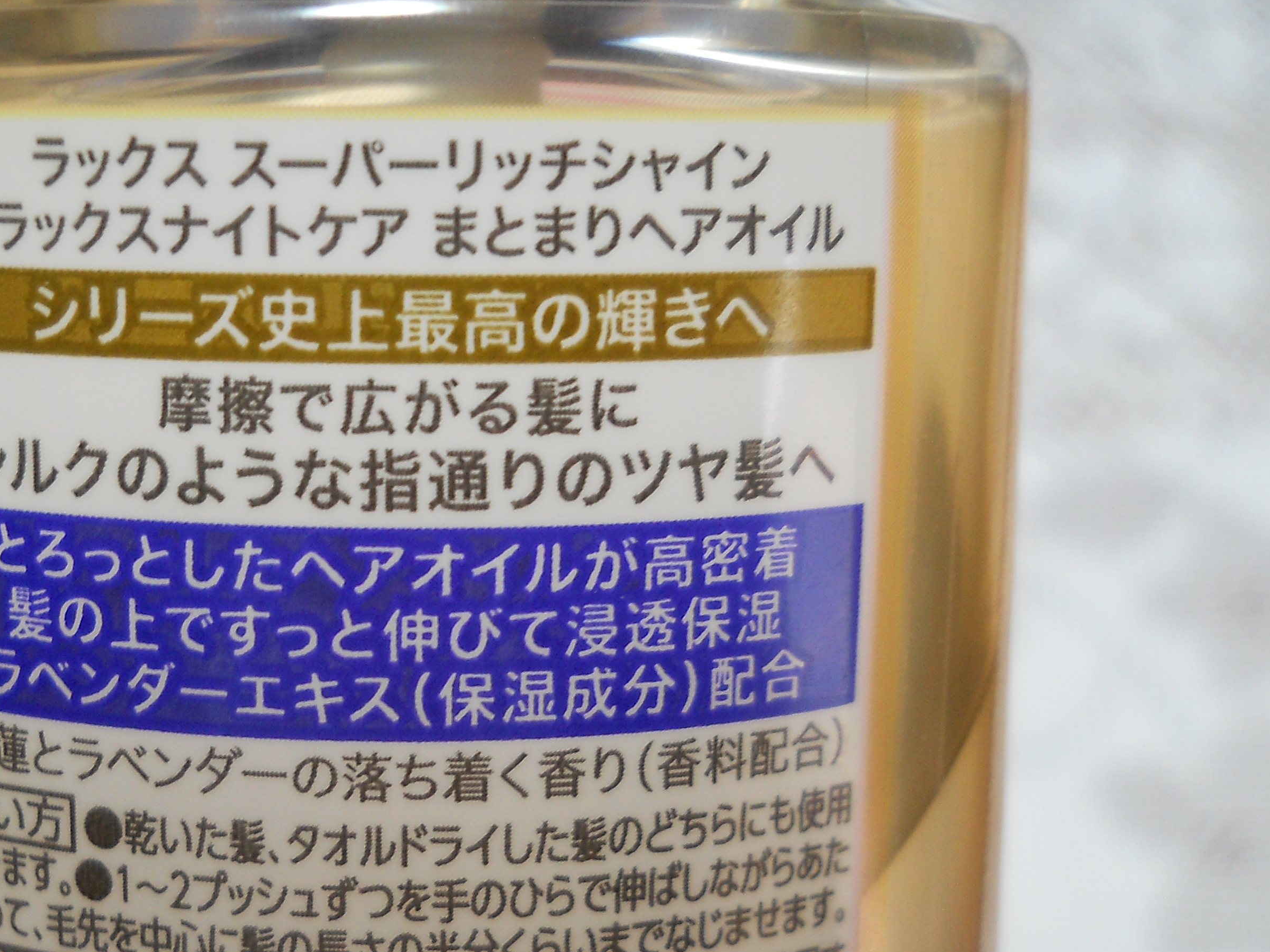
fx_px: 2054
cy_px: 611
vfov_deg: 26.0
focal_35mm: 56
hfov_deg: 34.1
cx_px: 449
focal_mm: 6.72
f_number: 3.1
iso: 160
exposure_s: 1/30
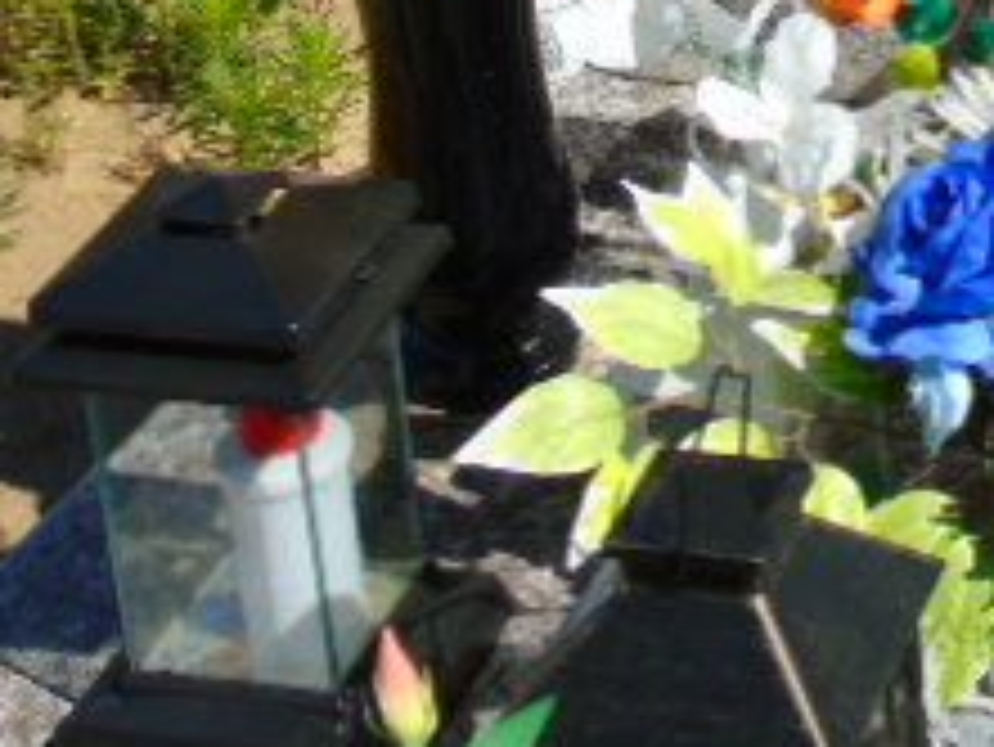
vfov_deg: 12.3
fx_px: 3333
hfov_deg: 16.2
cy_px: -288
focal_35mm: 116
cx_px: 1214
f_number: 3.9
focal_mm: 7.1
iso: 80
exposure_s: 1/1000
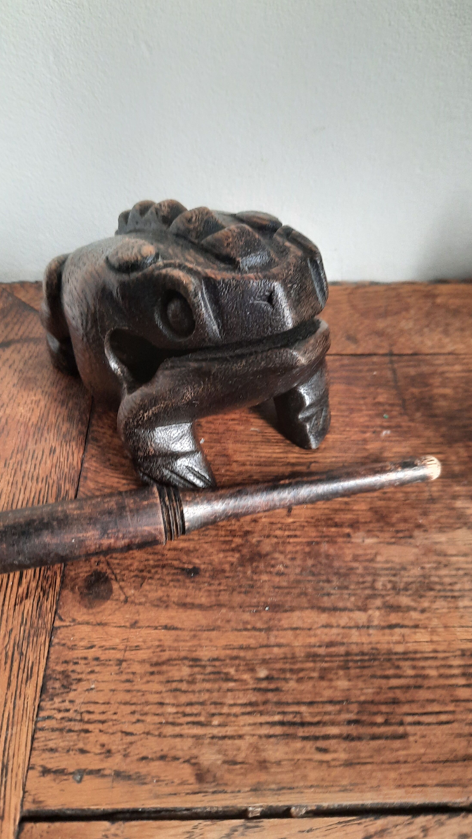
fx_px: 623
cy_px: 427
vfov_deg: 67.9
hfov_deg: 41.5
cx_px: 220
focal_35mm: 28
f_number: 2
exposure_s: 1/50
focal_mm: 4.6
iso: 320
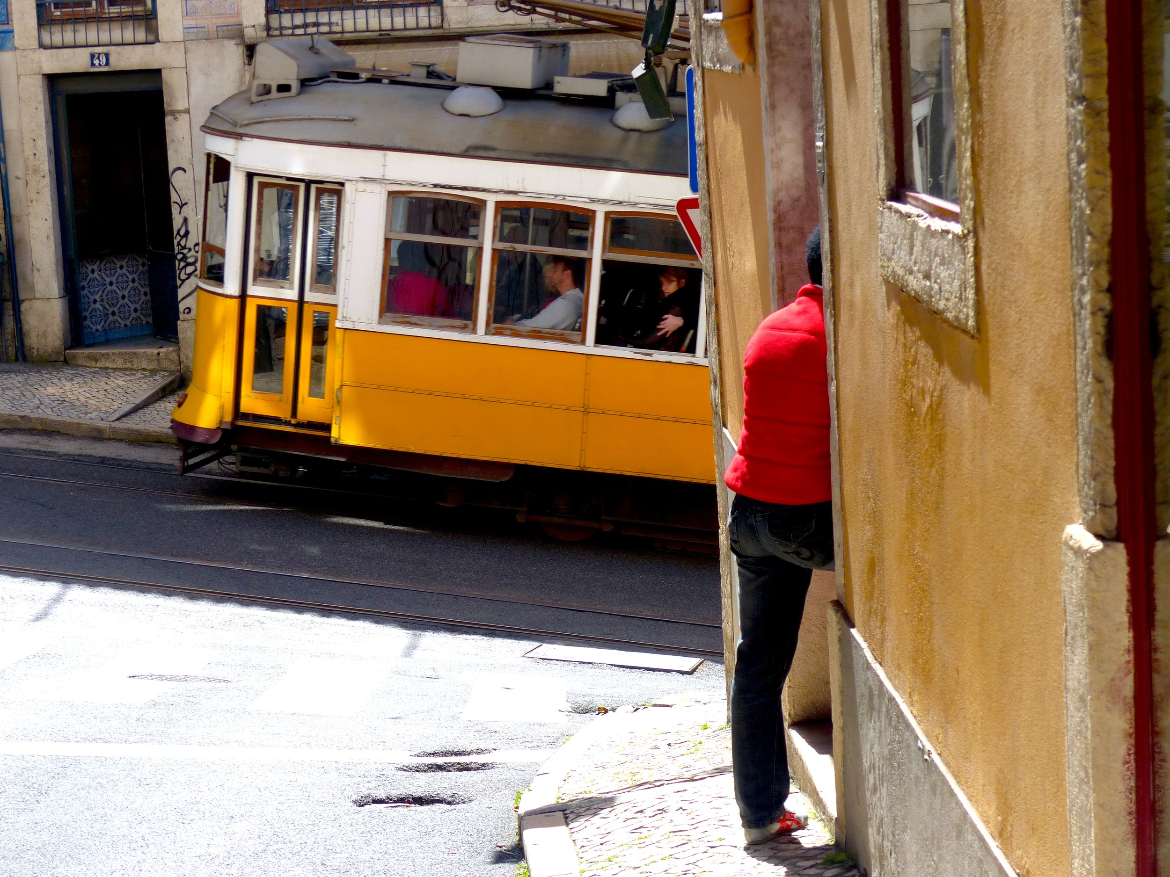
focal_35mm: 97
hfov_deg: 20.2
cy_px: 438
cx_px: 585
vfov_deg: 15.2
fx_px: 3279
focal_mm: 17.4
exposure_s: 1/400
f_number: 4
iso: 100
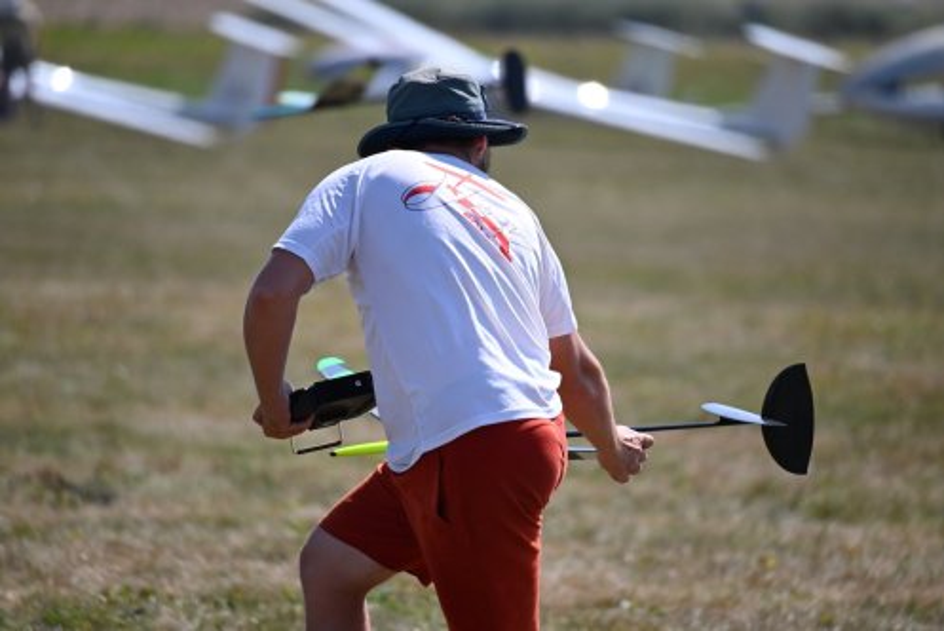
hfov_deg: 5.2
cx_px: 472
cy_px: 316
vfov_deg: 3.4
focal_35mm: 400
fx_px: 10495
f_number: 6.3
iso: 640
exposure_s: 1/2500
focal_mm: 400
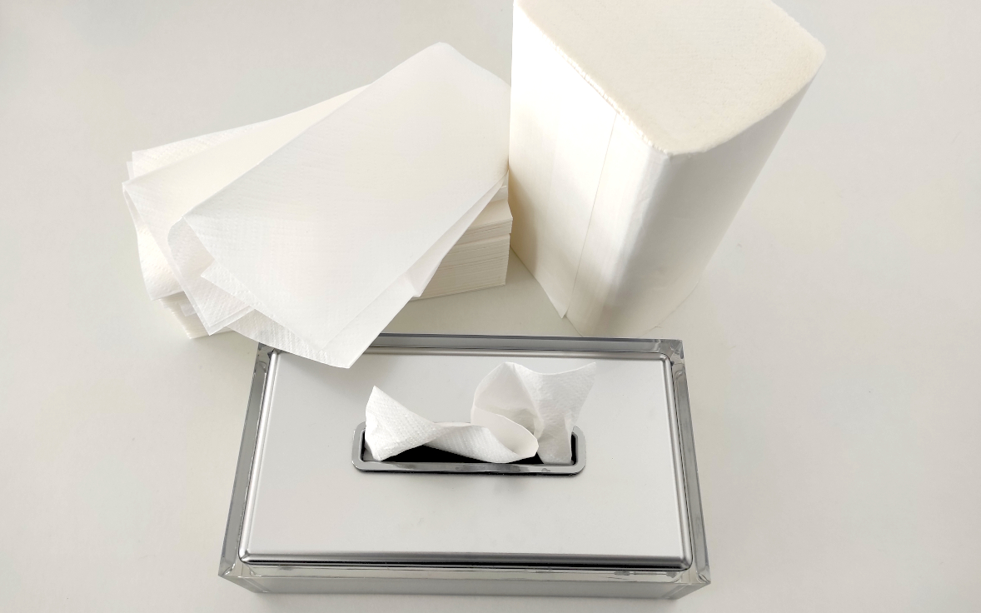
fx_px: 722
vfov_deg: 45.9
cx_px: 486
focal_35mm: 27
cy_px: 270
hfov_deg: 68.4
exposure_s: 1/50
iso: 121
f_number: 1.89
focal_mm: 5.43
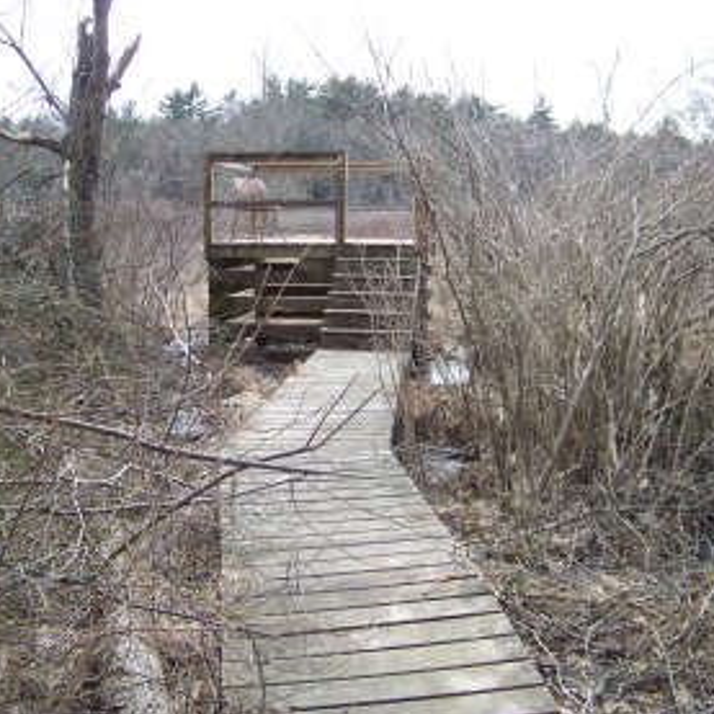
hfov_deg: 39.2
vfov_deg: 39.2
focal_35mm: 43
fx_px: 1003
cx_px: 336
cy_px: 357
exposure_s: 1/320
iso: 65
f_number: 2.8
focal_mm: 5.85
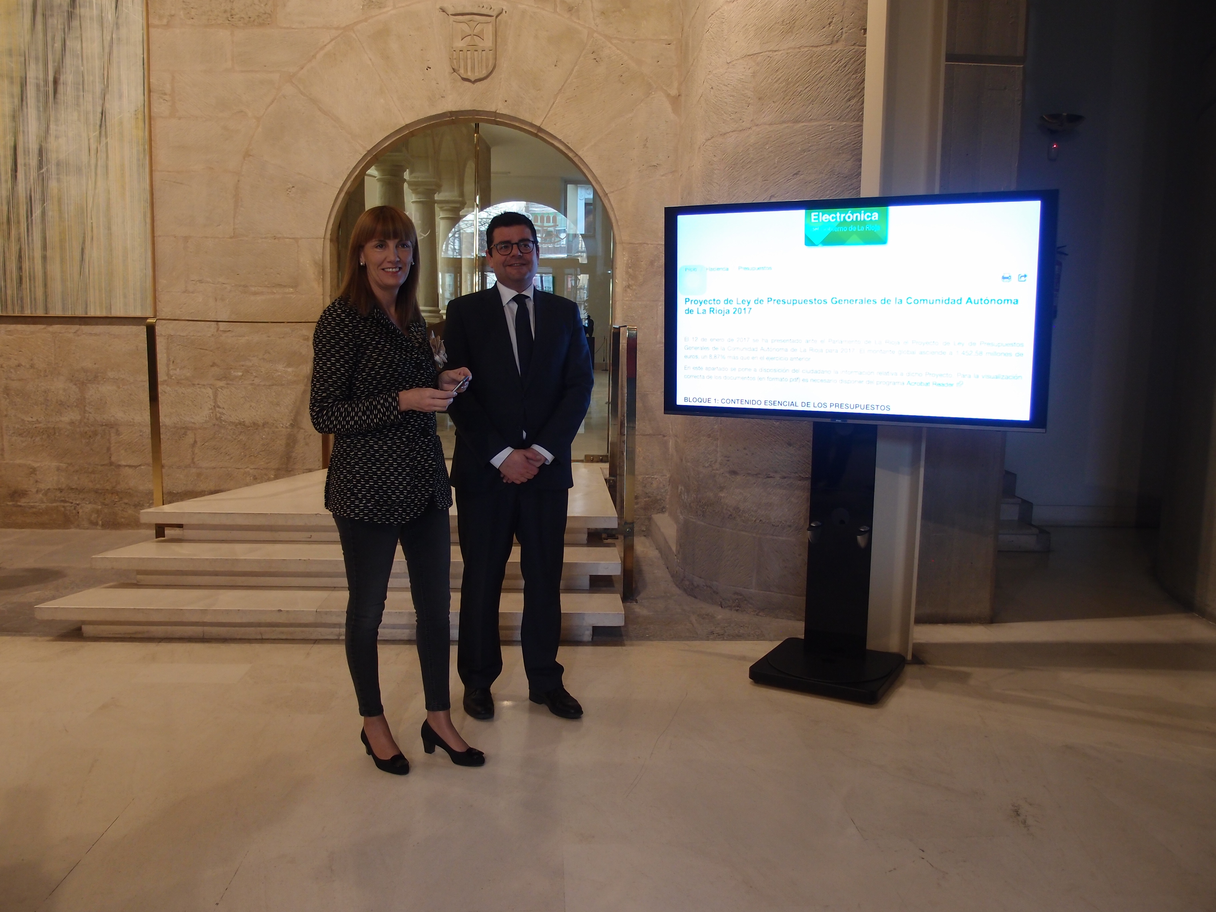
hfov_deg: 63.4
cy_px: 456
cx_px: 608
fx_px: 984
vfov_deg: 49.7
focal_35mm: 28
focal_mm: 6
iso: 125
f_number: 1.8
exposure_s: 1/60
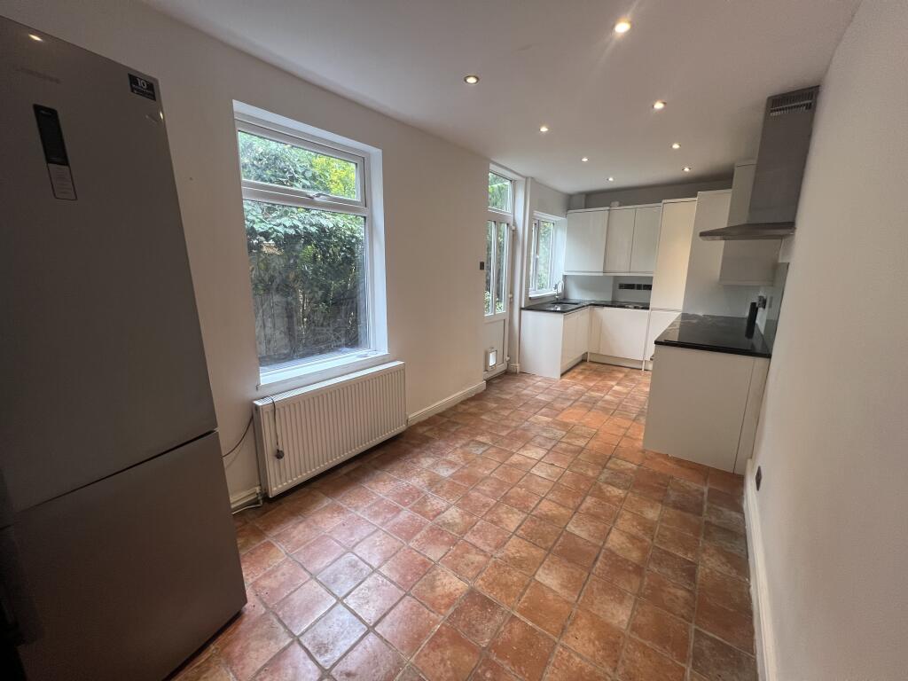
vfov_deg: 89.9
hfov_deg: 106.2
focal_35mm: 13
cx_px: 454
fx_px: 341
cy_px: 340
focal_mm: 1.57
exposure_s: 1/100
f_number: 1.8
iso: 200
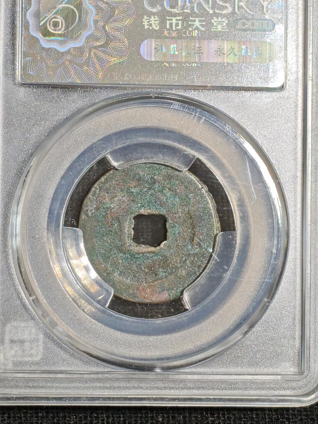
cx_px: 139
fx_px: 1812
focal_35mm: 148
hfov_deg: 10.0
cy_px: 164
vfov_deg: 13.3
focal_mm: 4.94
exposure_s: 1/954
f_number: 1.5
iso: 50
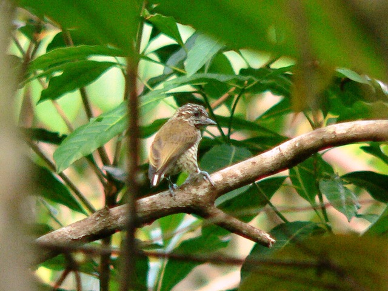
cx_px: 194
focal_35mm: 432
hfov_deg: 4.6
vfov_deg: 3.4
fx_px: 4842
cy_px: 146
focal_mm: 72
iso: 200
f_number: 2.8
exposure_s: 1/100
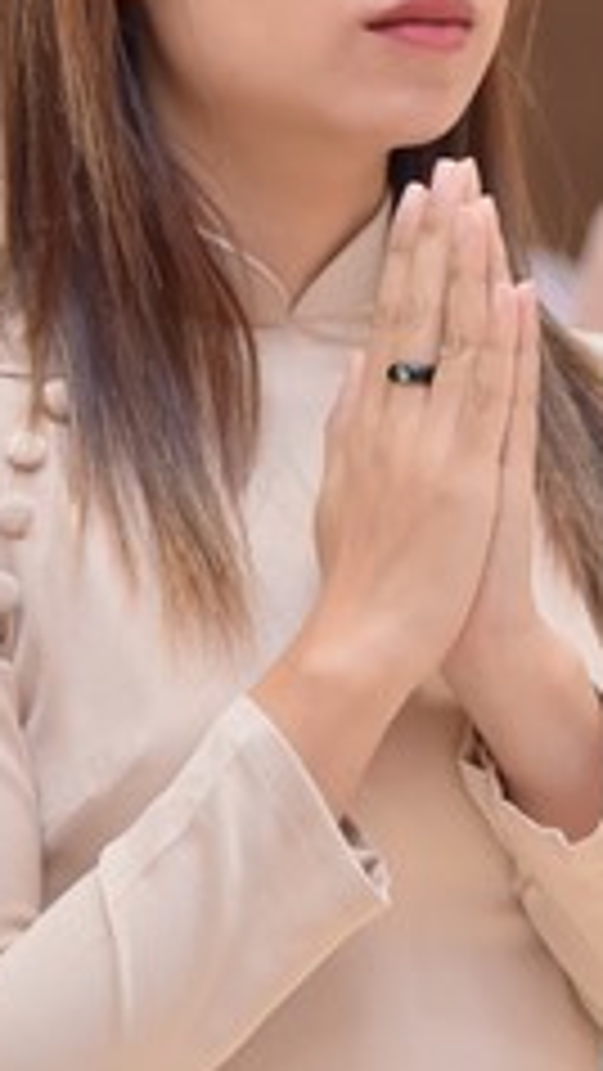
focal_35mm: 286
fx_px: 8124
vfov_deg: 7.5
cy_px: 562
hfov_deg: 4.3
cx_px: 342
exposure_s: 1/100
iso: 1000
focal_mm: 100
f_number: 4.5
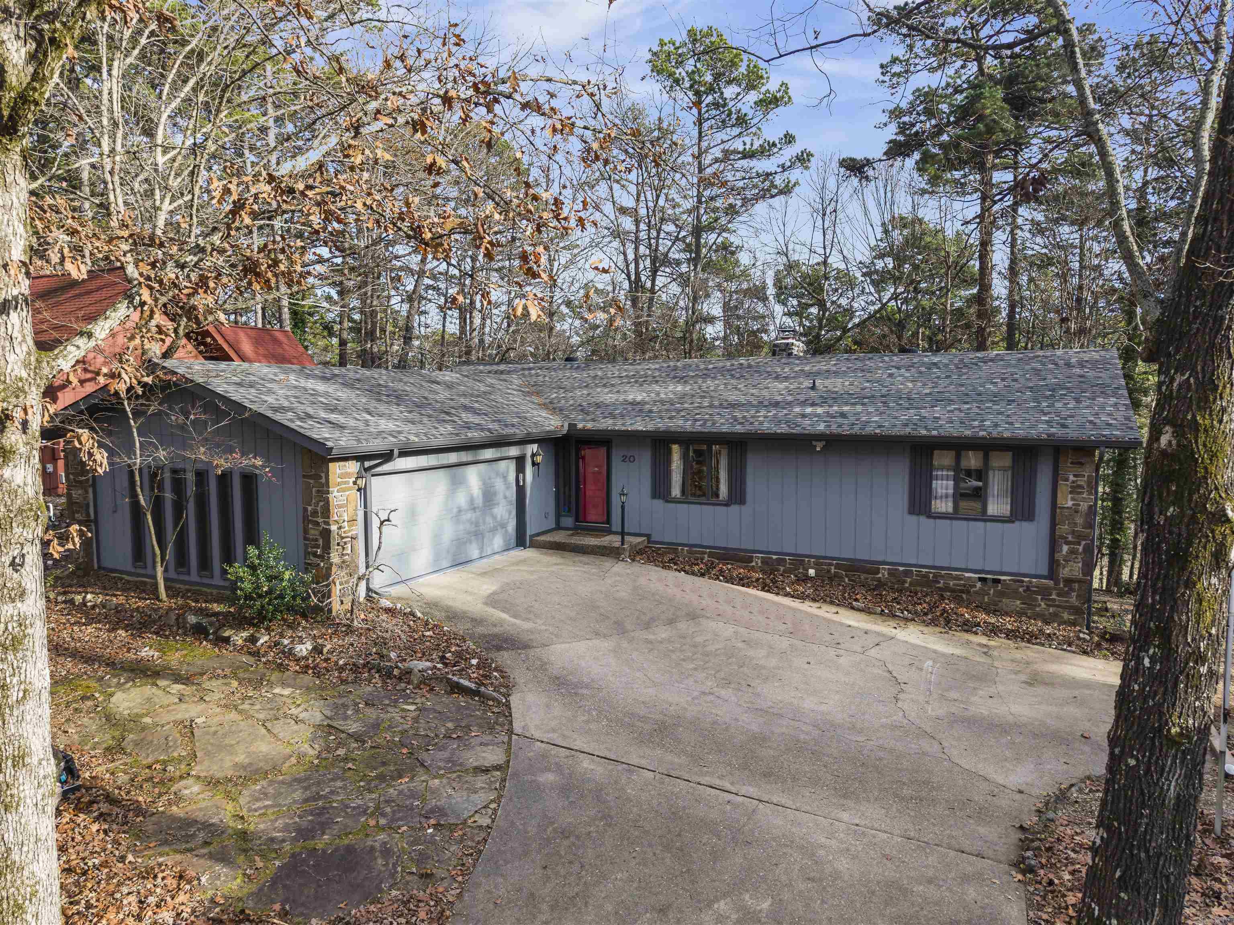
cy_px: 462
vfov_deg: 58.9
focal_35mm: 23
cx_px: 617
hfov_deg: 73.9
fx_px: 820
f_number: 1.8
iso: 200
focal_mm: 8.67
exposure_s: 1/800
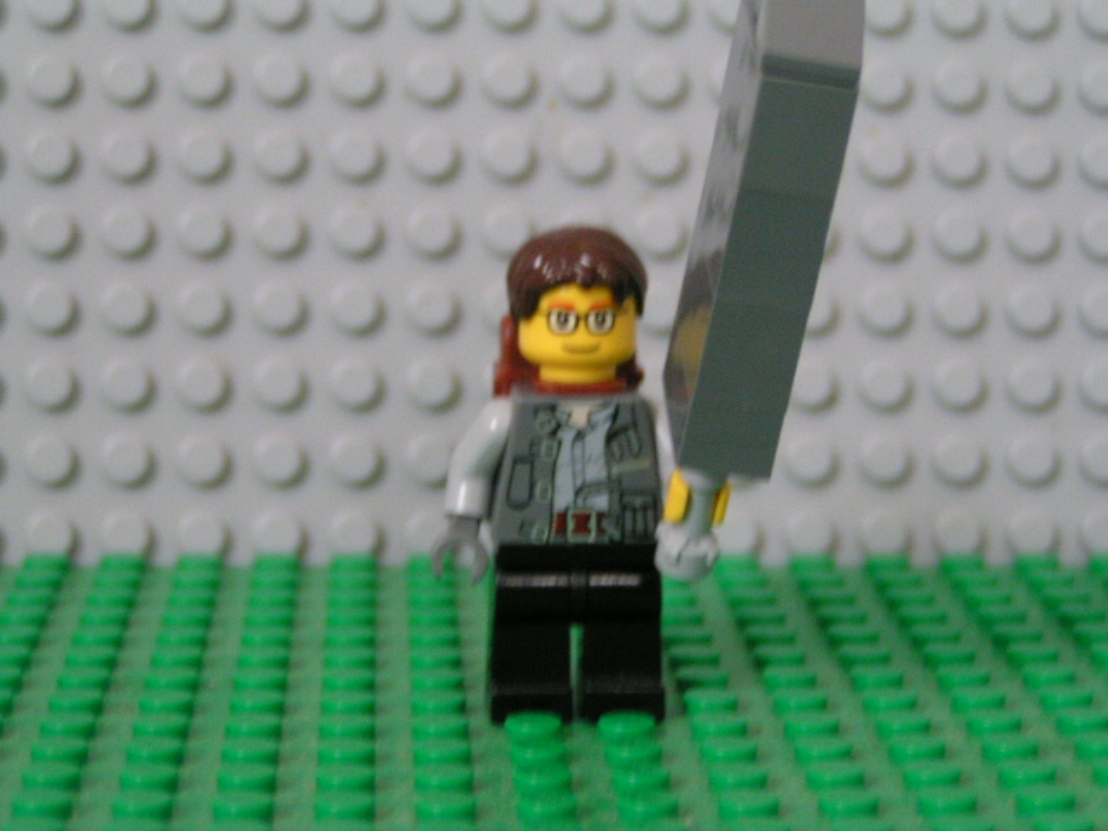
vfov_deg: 14.2
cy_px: 416
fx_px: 3329
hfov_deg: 18.9
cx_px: 554
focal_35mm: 104
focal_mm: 15.9
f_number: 3.5
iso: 200
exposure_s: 1/2.5
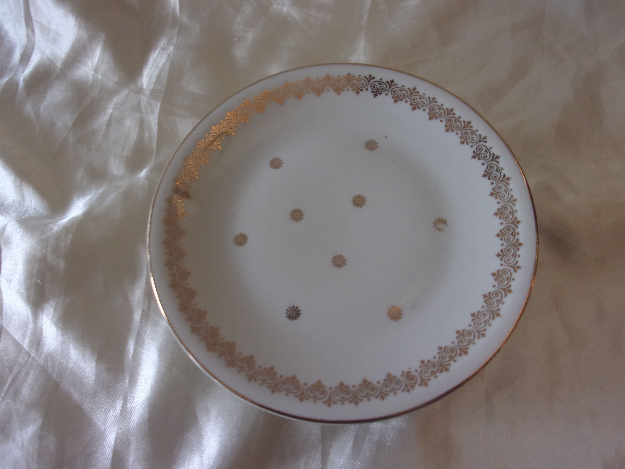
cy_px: 234
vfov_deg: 49.7
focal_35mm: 28
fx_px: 506
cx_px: 312
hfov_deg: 63.4
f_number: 3.9
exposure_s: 1/34
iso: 152
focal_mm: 5.1
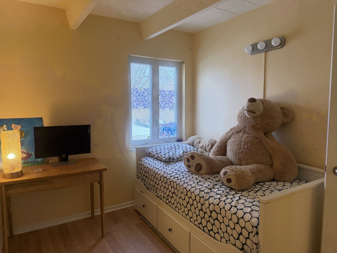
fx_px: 234
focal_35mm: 24
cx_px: 168
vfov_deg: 56.8
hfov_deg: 71.6
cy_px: 126
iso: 200
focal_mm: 6.76
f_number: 1.78
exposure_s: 1/195
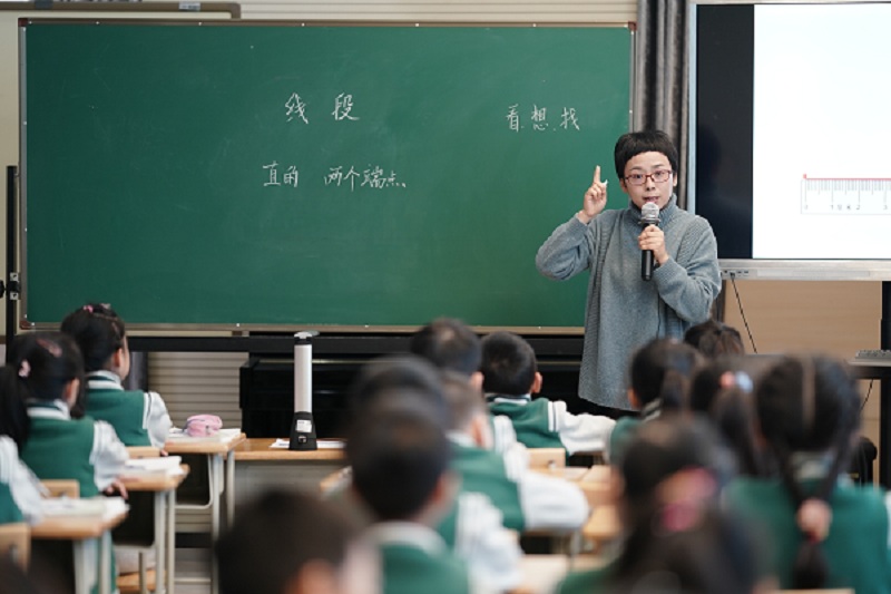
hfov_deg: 15.2
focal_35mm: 135
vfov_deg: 10.2
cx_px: 446
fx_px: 3340
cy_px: 297
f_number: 1.8
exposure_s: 1/160
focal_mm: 135
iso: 400
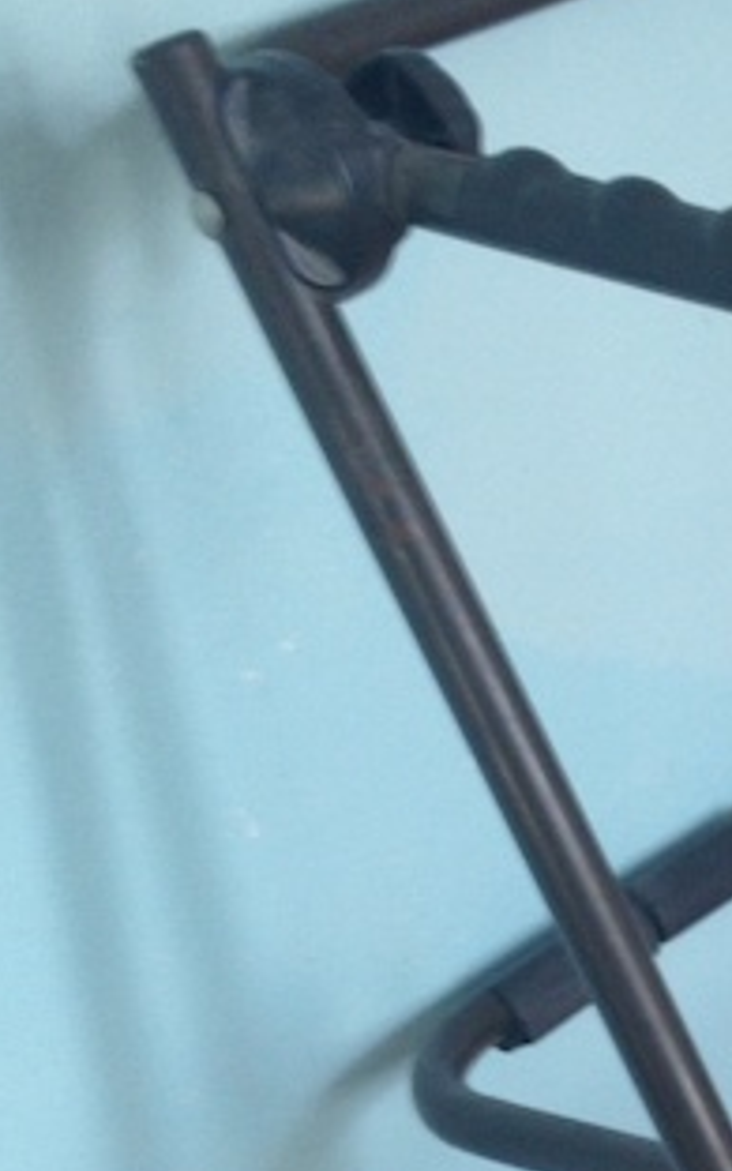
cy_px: 927
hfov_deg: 13.1
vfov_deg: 21.6
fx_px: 3032
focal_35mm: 95
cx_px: 1055
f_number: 2.4
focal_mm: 4.28
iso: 80
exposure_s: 1/20
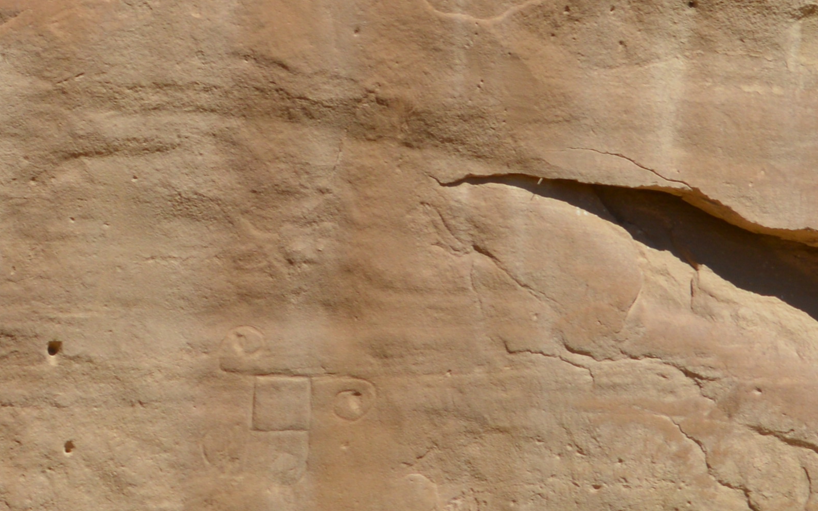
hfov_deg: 6.6
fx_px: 7088
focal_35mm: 318
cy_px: 762
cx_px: 158
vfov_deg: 4.1
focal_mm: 55
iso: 100
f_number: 9
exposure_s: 1/320
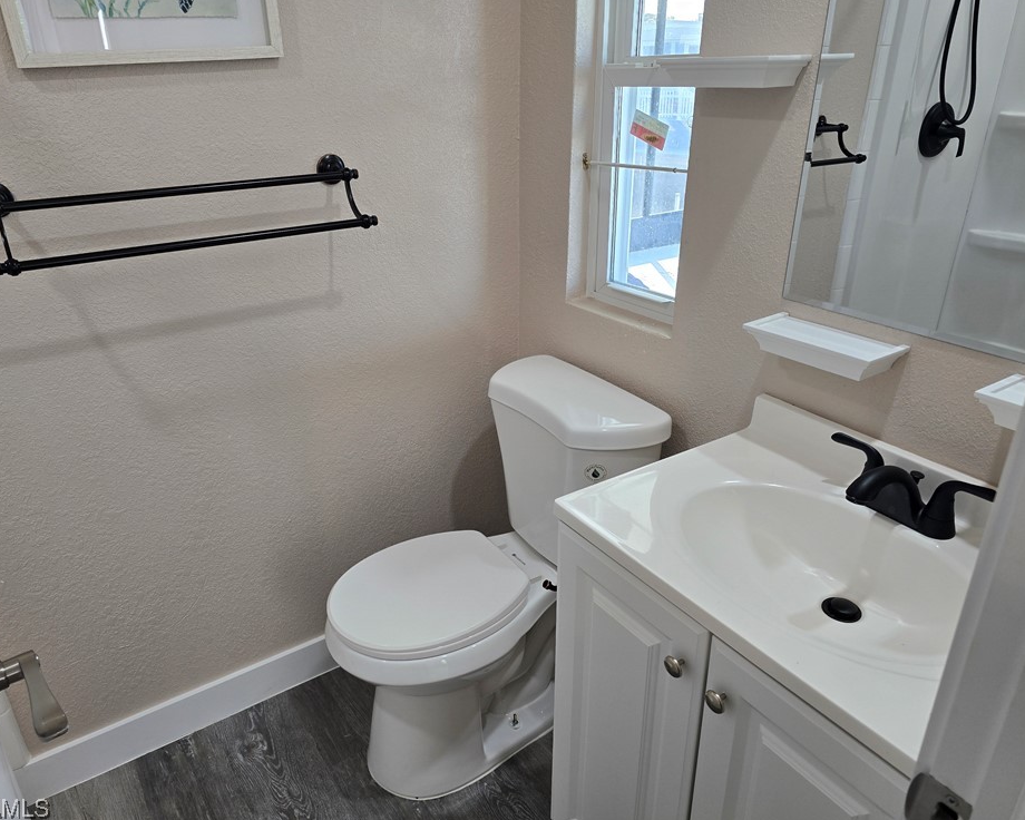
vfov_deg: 56.8
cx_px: 484
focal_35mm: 25
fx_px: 758
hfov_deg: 68.0
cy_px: 406
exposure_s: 1/120
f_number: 1.7
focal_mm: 6.3
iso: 100
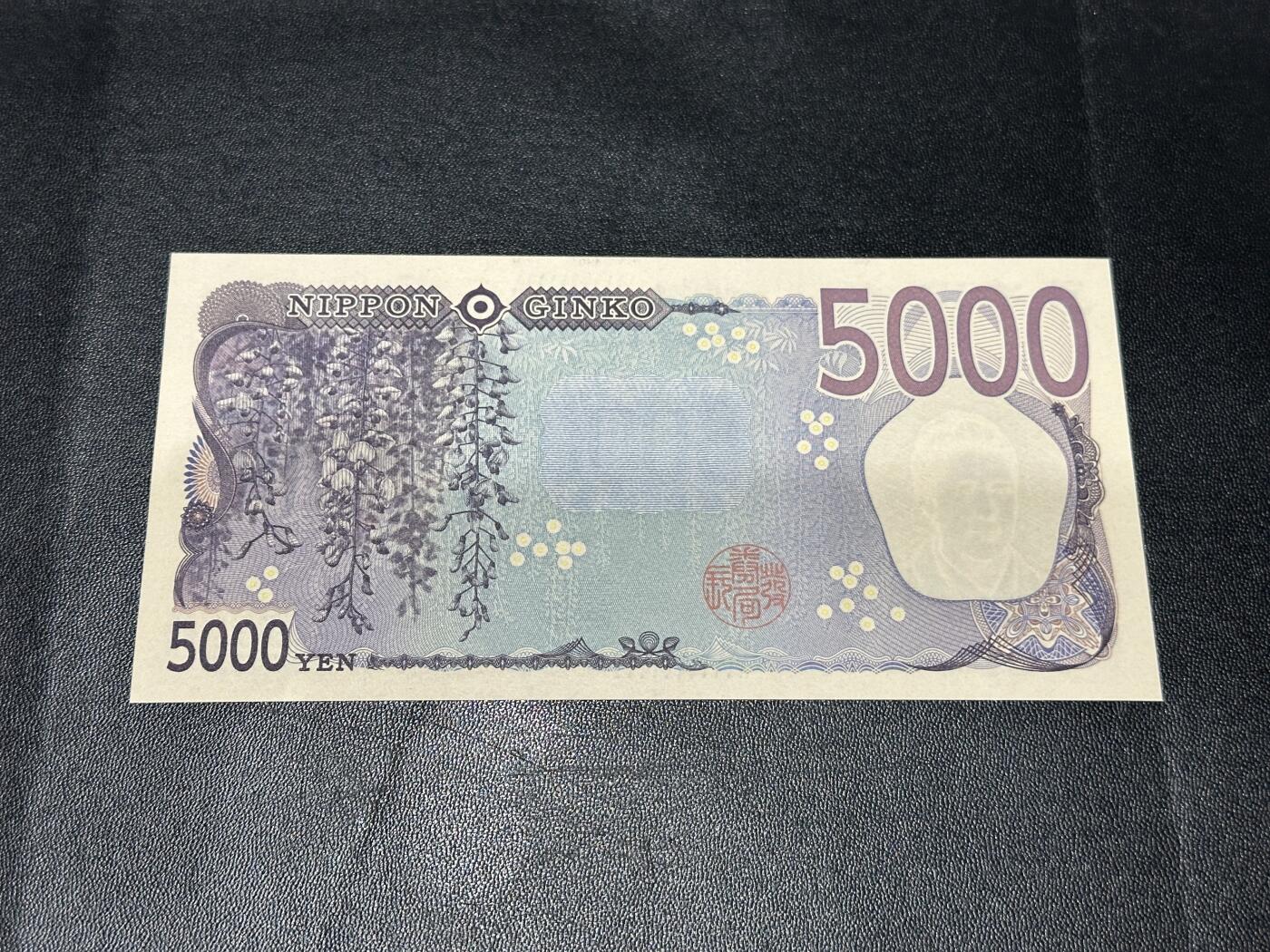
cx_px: 635
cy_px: 476
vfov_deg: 30.3
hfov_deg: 39.7
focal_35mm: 48
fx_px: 1761
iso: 125
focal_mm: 6.86
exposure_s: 1/50
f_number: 1.78
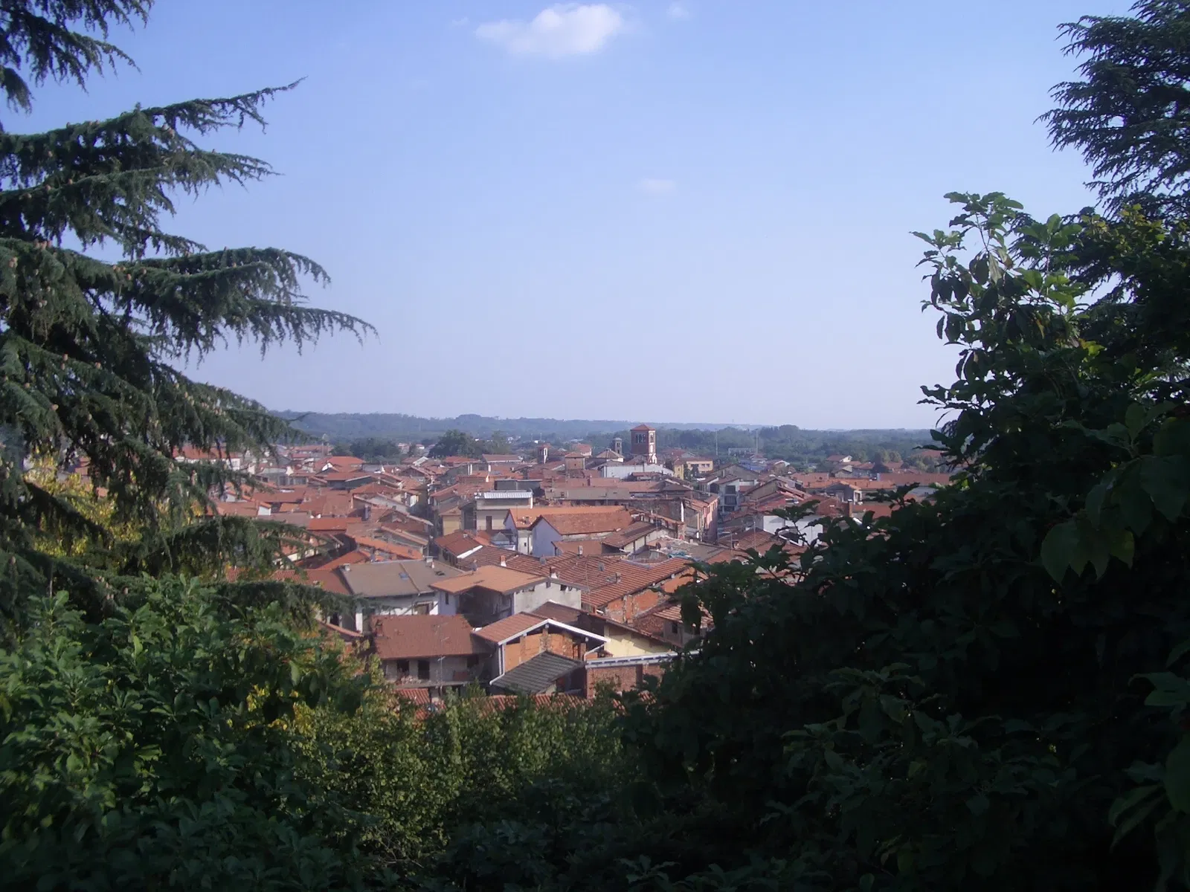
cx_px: 595
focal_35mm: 35
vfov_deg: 40.7
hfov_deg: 52.6
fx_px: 1203
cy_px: 446
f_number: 4.3
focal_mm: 5.8
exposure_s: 1/500
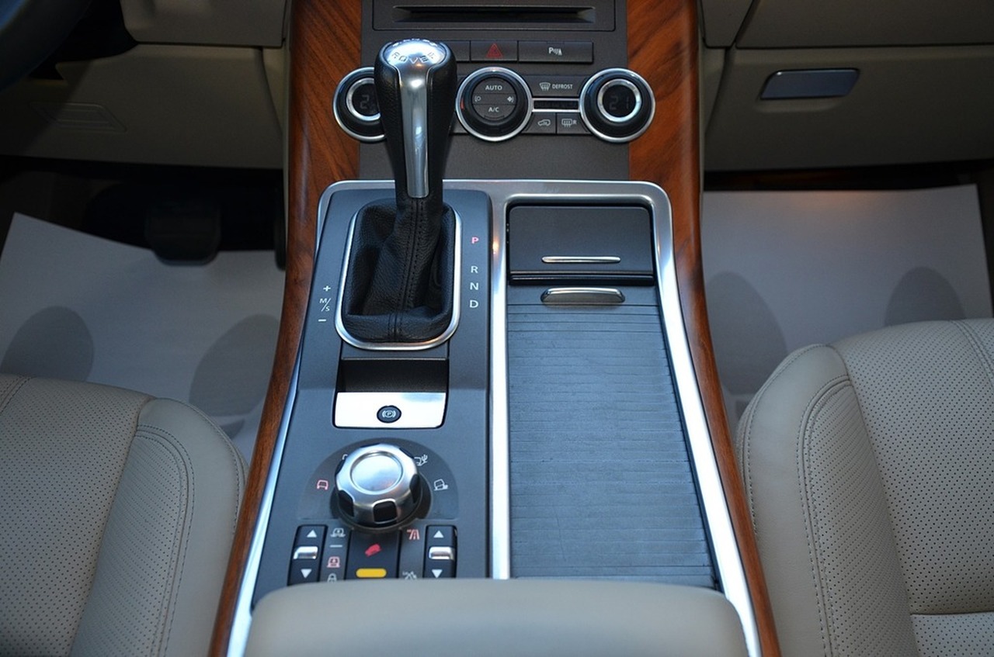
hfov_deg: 53.2
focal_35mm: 36
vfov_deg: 36.7
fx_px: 992
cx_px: 497
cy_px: 328
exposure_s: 1/125
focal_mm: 24
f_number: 3.8
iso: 360
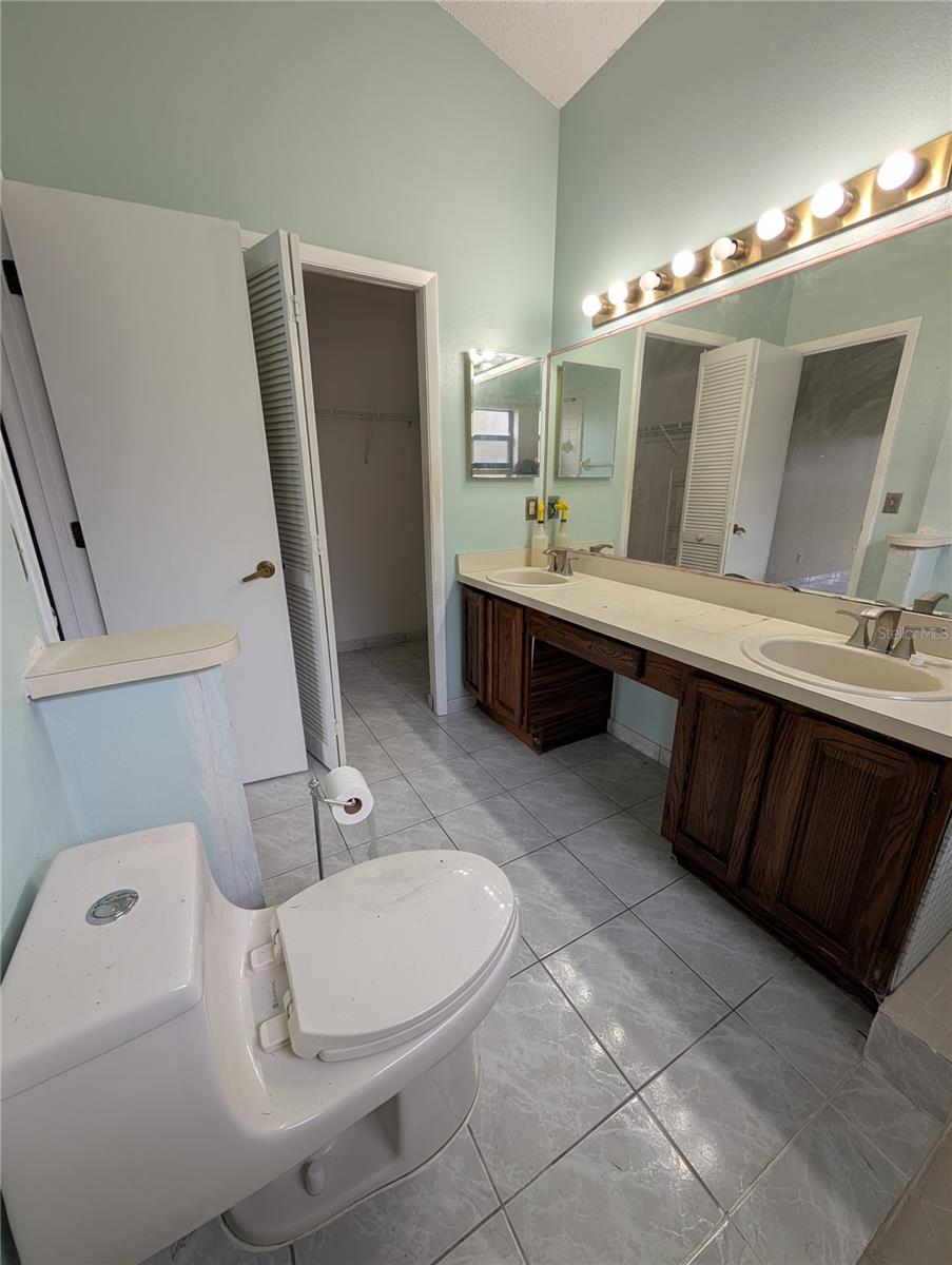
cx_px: 476
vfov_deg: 110.5
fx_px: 439
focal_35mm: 12
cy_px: 632
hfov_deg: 94.6
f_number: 1.7
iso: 58
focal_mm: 2.02
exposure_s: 1/169
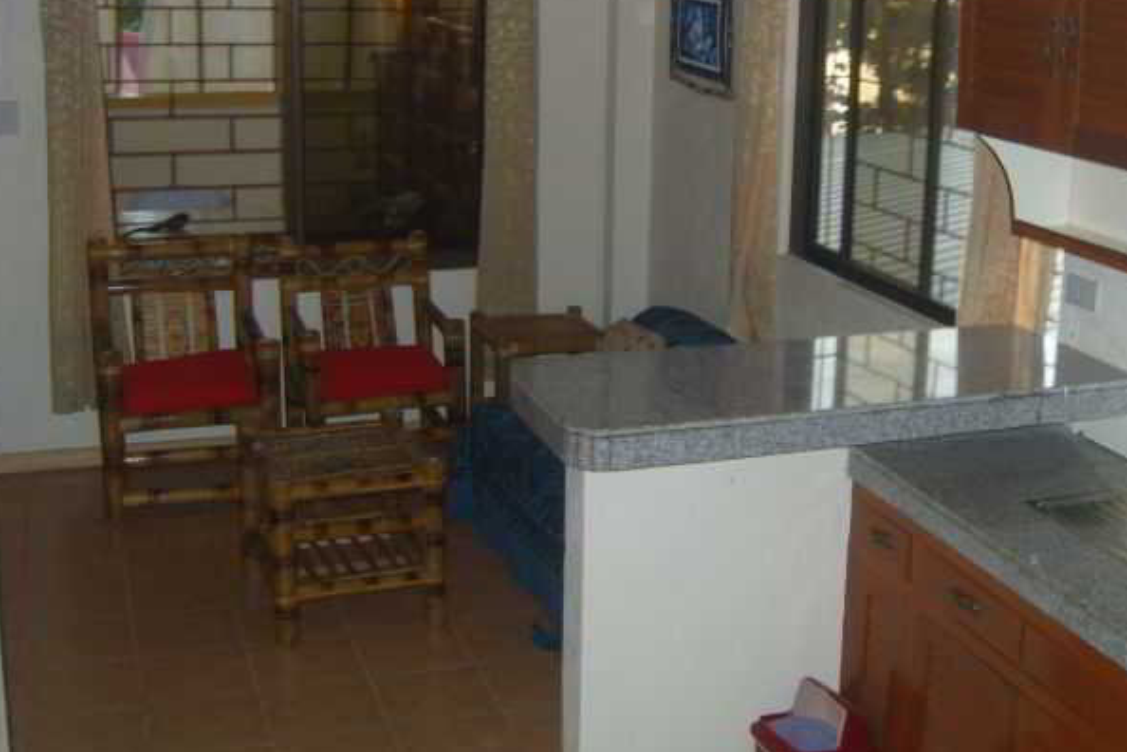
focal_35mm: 49
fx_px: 1534
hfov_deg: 39.9
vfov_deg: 27.5
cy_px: 298
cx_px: 746
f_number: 2.8
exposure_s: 1/30
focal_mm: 7.4
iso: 105
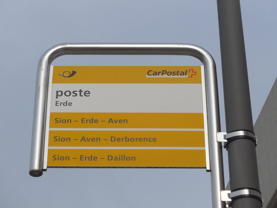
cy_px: 104
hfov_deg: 17.9
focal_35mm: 110
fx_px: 880
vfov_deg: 13.5
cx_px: 138
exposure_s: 1/800
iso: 80
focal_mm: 21.6
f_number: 4.9
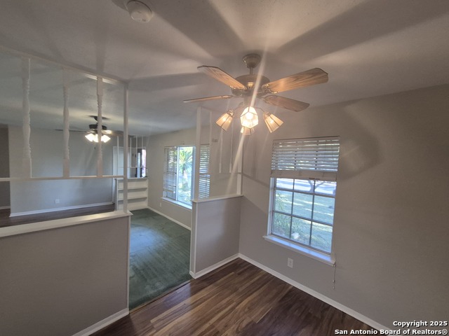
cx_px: 224
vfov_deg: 89.9
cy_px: 168
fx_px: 169
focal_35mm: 13
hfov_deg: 106.2
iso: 200
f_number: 2.2
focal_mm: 1.74
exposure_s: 1/60
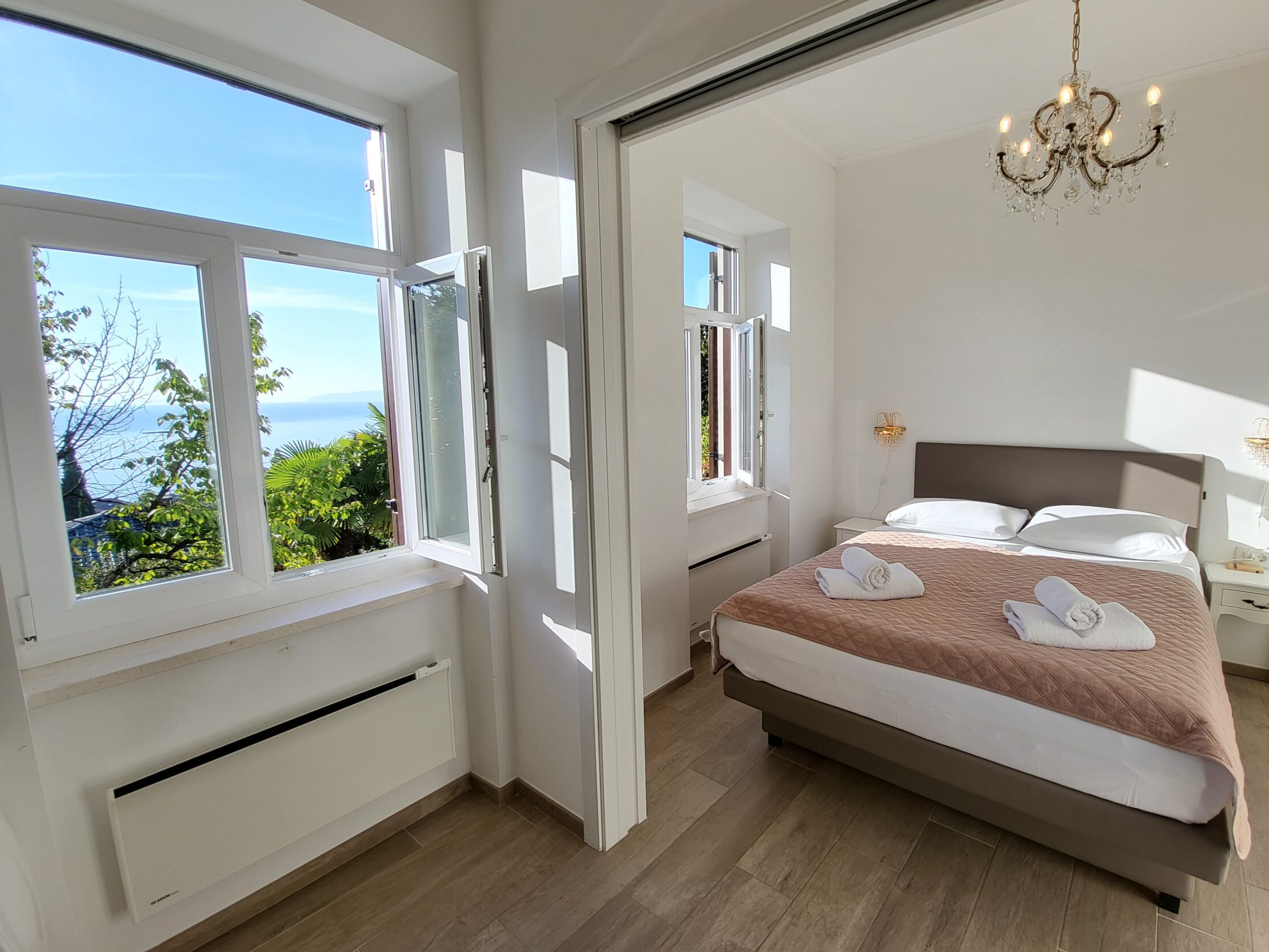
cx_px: 731
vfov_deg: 81.7
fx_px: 550
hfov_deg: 97.4
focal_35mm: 15
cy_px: 449
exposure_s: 1/243
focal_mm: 1.74
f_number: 2.2
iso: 32
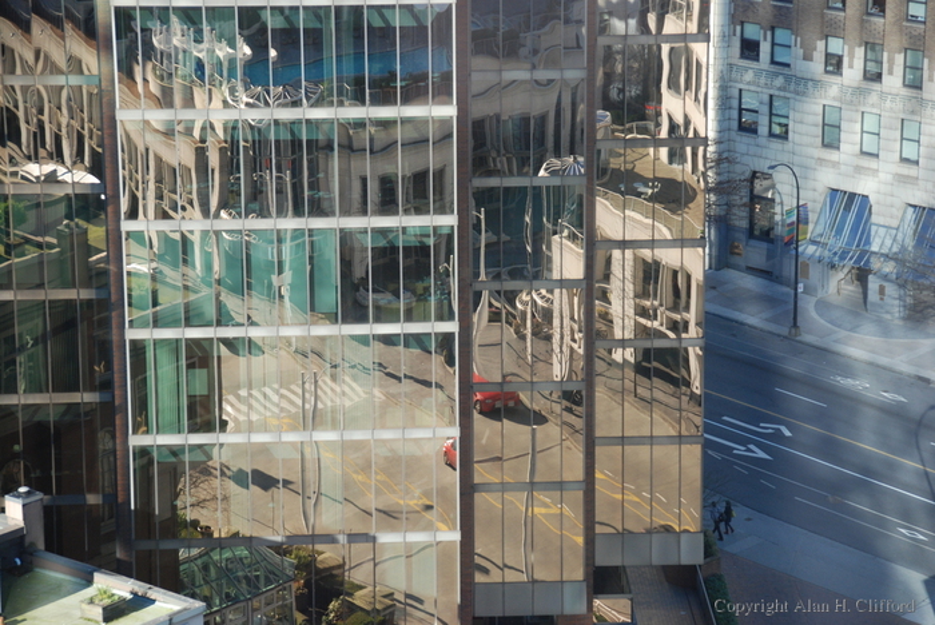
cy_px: 312
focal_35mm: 142
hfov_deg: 14.4
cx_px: 468
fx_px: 3704
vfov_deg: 9.6
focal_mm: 95
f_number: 5.3
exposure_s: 1/60
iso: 400
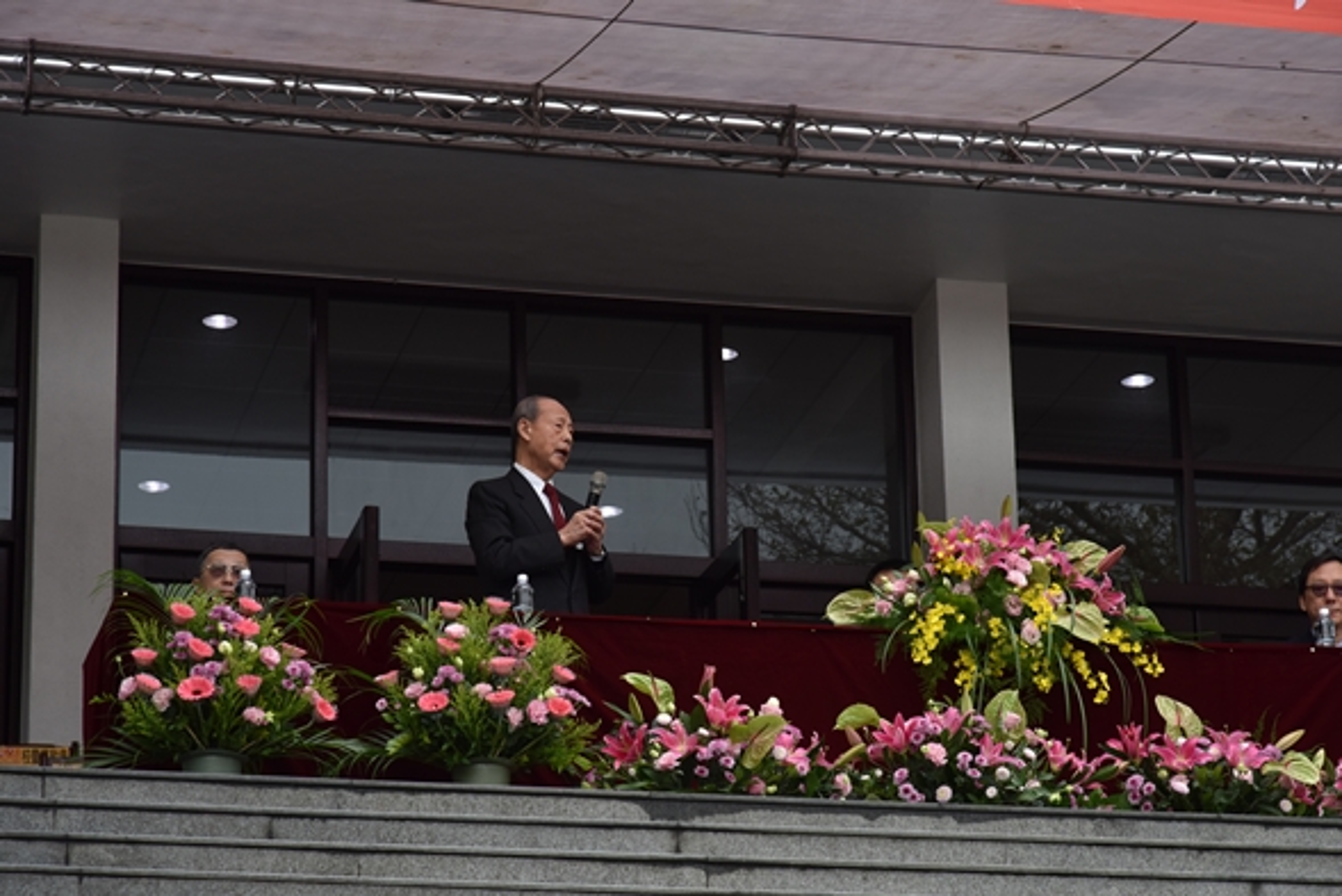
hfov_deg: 17.1
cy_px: 448
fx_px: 4474
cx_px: 671
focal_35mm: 120
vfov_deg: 11.4
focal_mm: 120
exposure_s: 1/200
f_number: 8
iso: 400
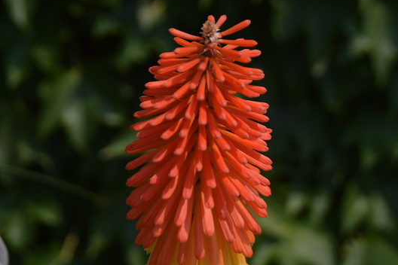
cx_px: 213
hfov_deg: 27.0
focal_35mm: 75
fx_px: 829
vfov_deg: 18.2
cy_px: 115
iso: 100
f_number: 4.5
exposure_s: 1/500
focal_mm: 44
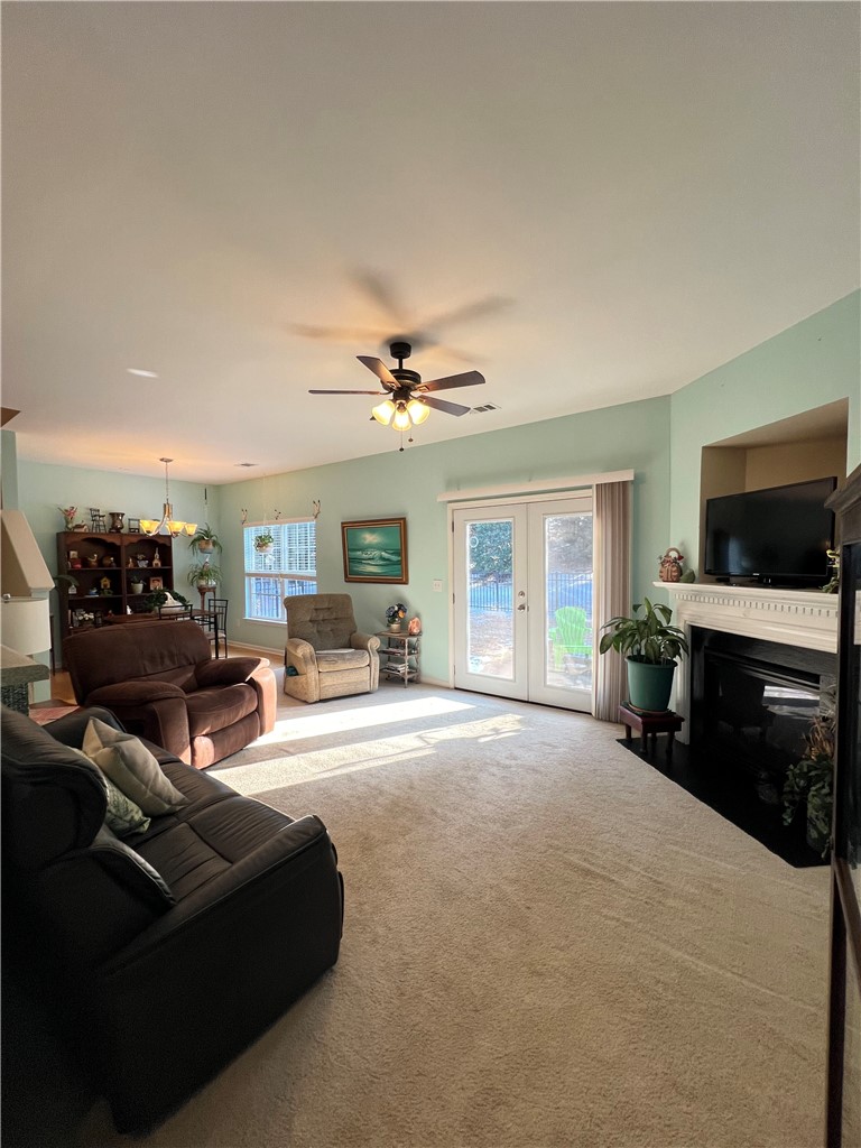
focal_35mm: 13
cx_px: 430
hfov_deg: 89.9
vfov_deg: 106.2
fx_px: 431
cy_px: 574
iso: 100
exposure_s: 1/120
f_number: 1.8
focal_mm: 1.57
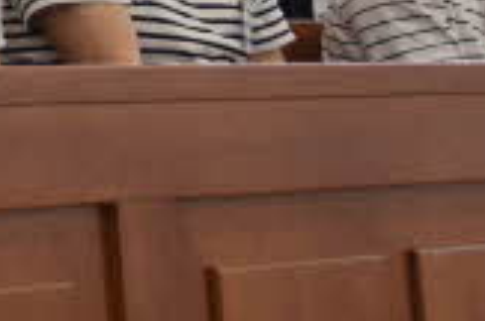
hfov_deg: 8.2
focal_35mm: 248
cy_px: -134
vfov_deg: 5.5
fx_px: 3335
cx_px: -134
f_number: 4.5
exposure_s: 1/80
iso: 400
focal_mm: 42
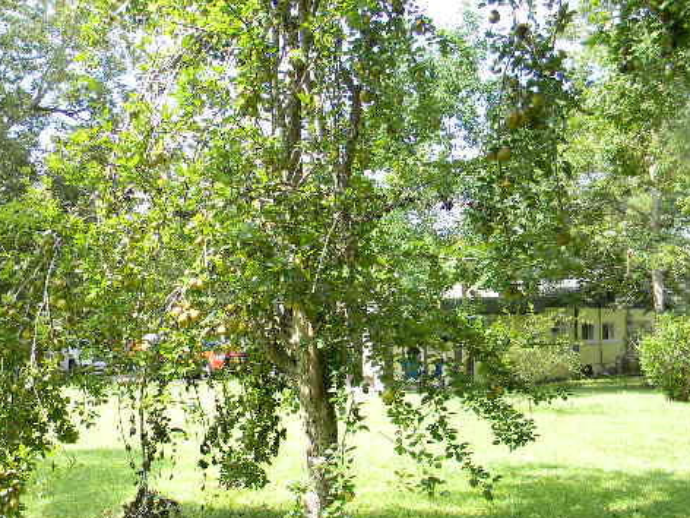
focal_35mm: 38
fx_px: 757
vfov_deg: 37.7
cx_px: 253
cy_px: 269
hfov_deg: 48.5
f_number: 3.5
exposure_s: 1/126
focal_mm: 5
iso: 80
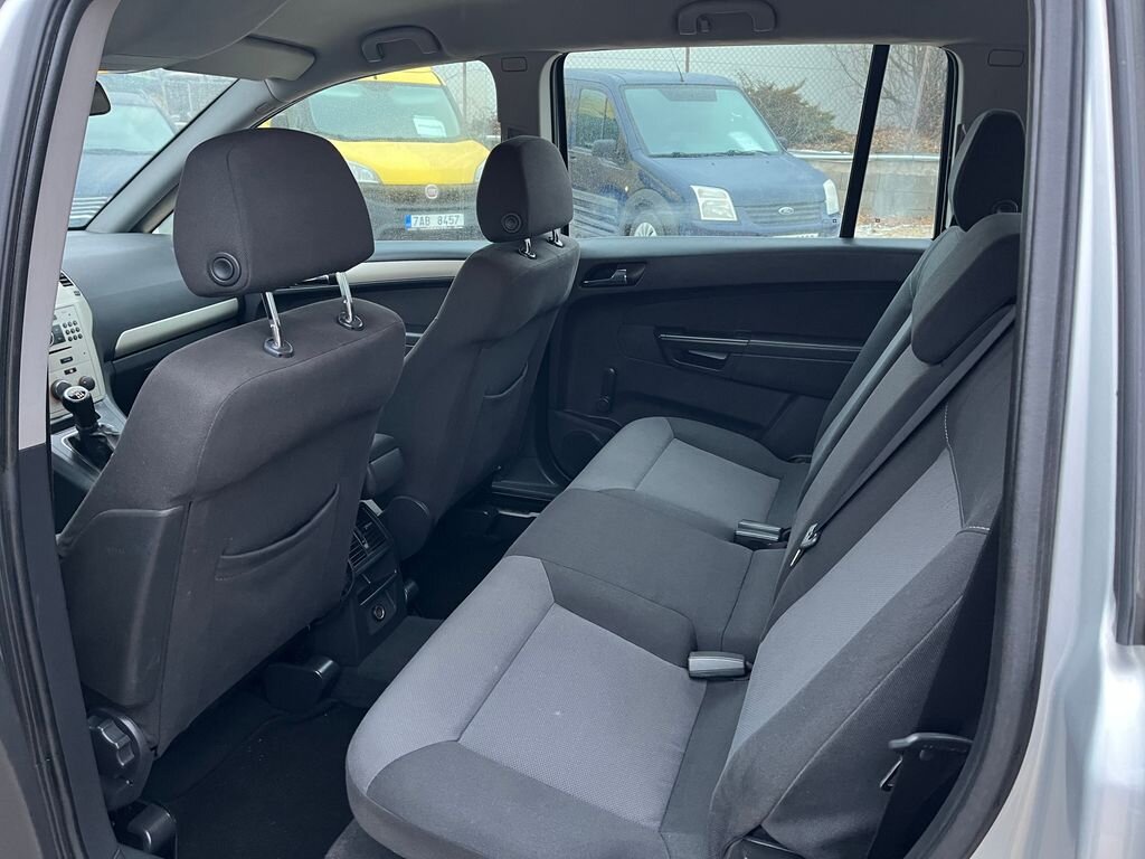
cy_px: 430
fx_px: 860
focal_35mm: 26
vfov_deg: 53.1
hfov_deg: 67.3
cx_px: 572
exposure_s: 1/33
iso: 400
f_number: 1.6
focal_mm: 5.1
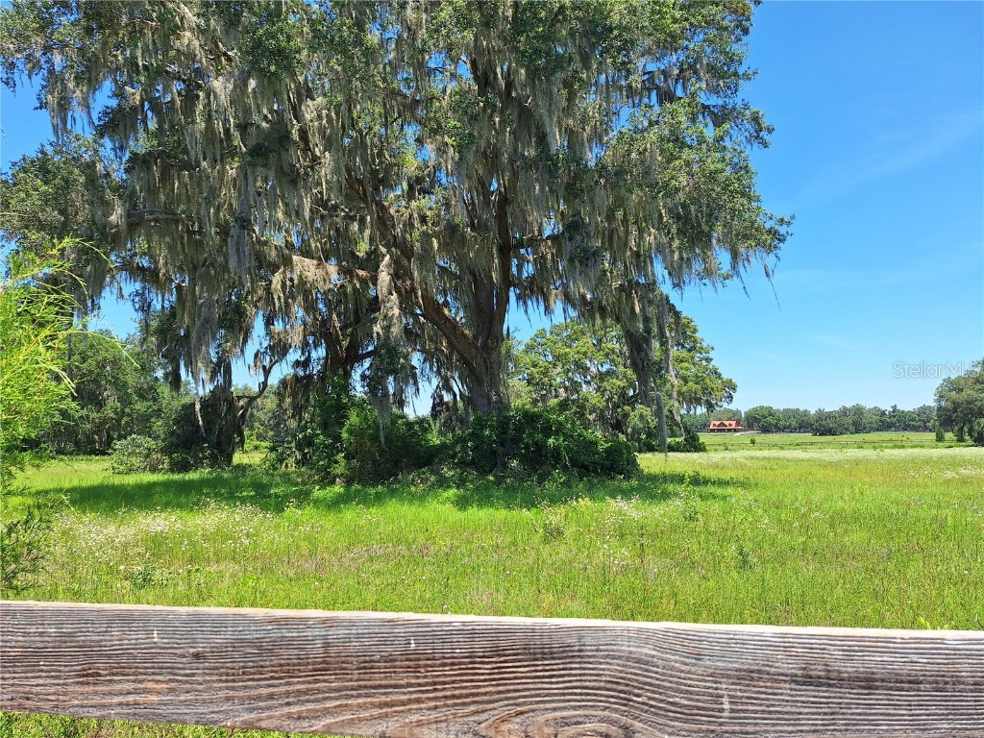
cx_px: 492
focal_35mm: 23
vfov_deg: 58.9
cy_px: 369
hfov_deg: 73.9
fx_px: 654
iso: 40
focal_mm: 5.54
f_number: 1.8
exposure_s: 1/1757
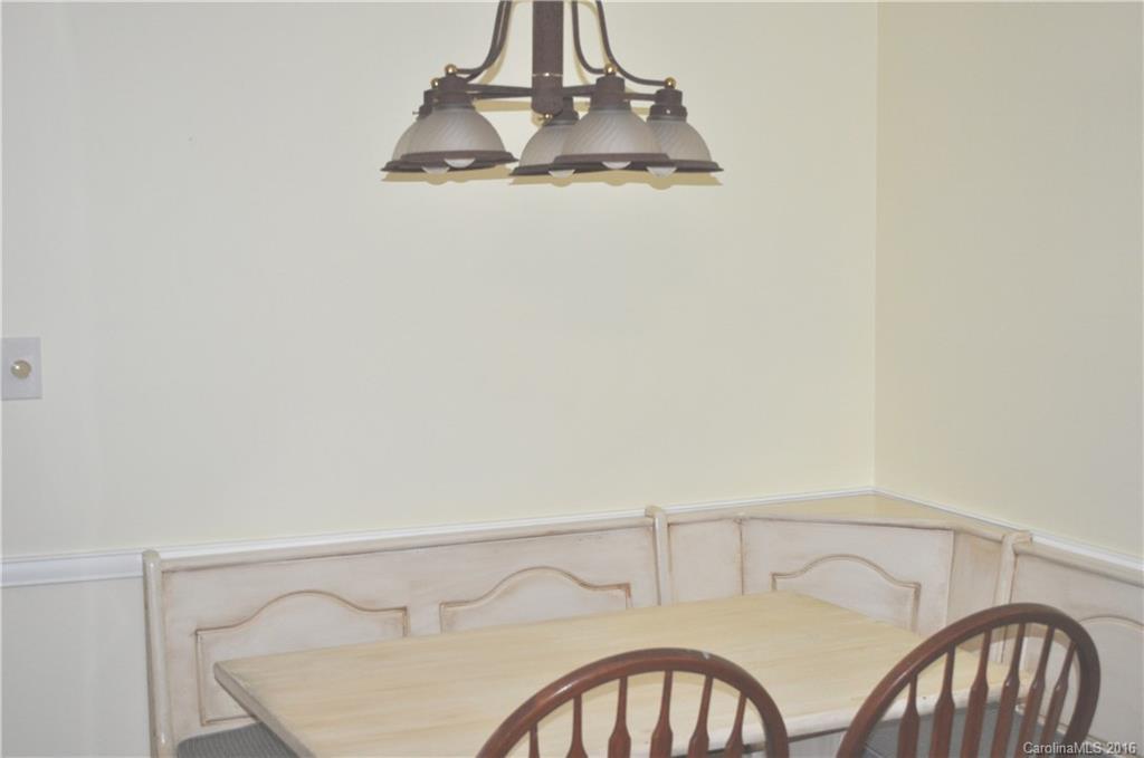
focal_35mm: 52
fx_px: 1665
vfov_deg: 25.7
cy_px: 379
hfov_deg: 37.9
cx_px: 572
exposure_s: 1/60
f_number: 5
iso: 800
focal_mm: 35
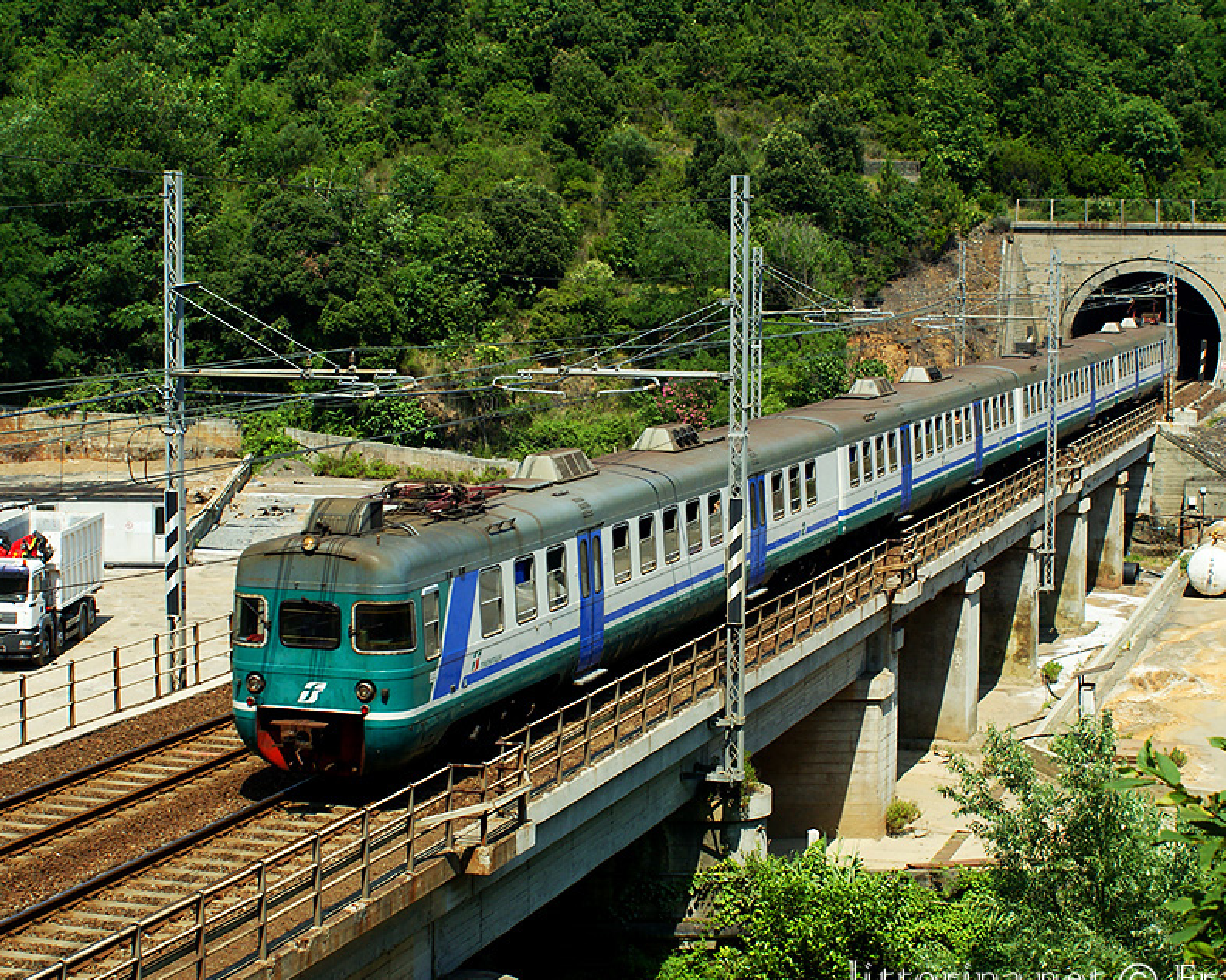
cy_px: 507
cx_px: 671
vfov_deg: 24.0
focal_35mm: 64
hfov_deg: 29.7
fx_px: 2307
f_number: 6.3
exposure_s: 1/640
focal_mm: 35
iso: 200
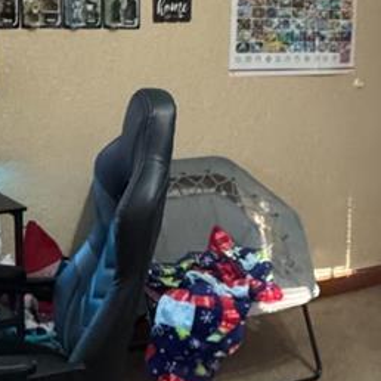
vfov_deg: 23.9
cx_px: 302
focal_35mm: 72
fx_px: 897
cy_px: 133
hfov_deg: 23.7
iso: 1000
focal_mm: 2.22
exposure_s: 1/40
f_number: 2.2
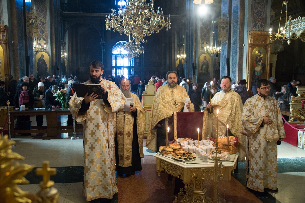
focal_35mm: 34
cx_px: 152
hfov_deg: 55.8
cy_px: 102
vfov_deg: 38.9
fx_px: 288
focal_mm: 34
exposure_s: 1/60
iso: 2000
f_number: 3.8
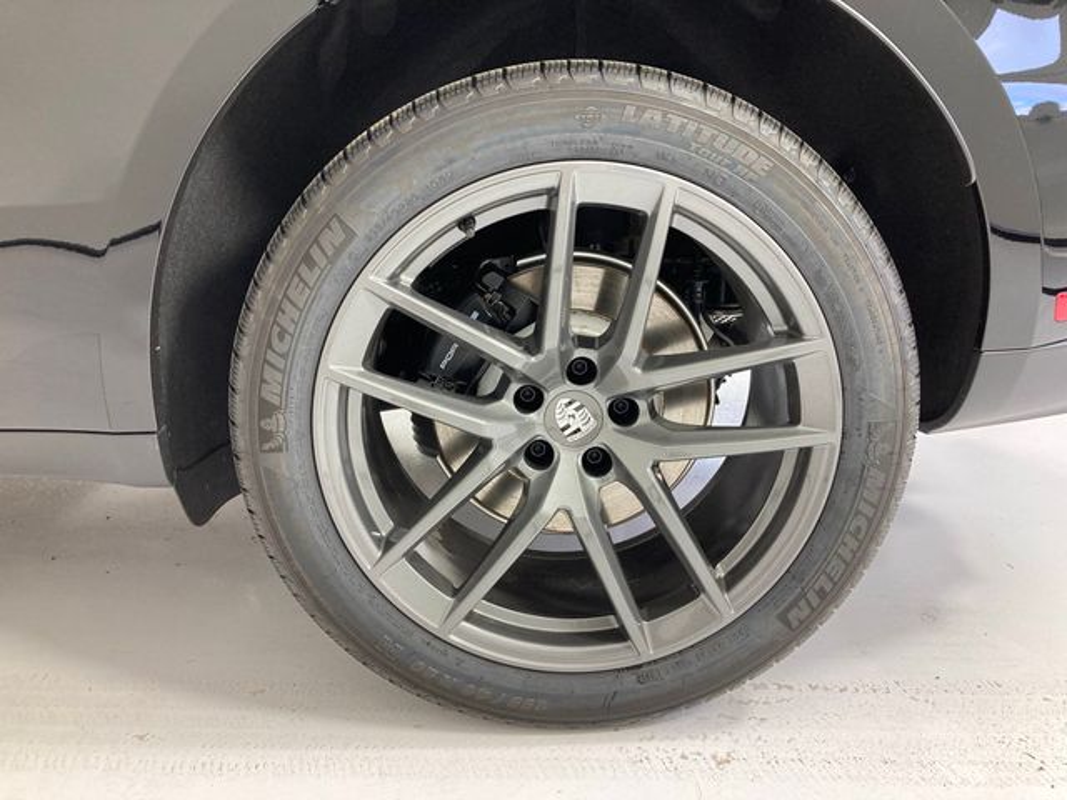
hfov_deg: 63.4
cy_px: 400
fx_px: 863
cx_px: 534
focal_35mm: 28
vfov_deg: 49.7
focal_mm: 3.99
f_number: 1.8
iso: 80
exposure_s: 1/120
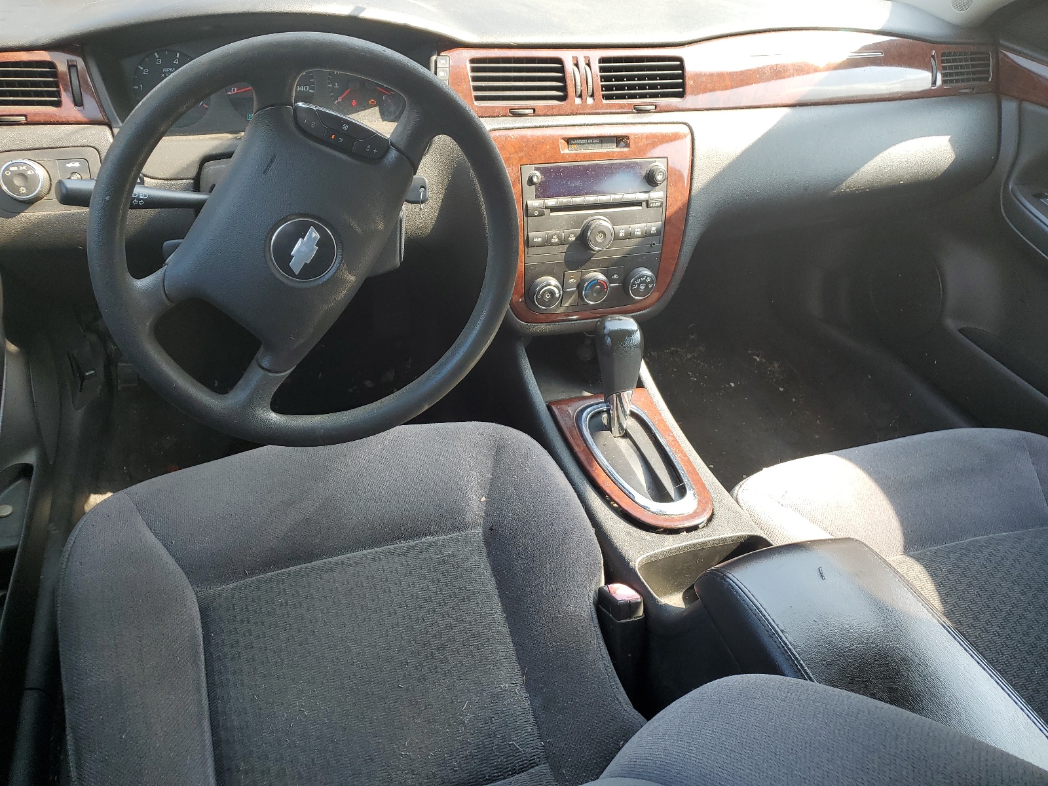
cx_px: 524
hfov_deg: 67.3
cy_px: 393
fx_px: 787
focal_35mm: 26
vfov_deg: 53.1
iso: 50
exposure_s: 1/185
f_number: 1.5
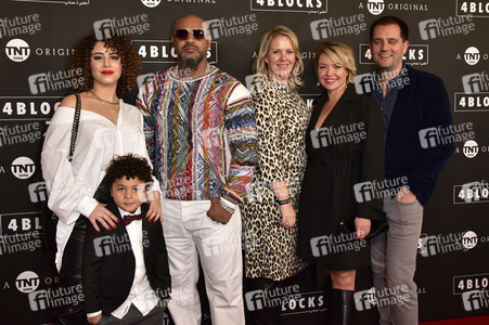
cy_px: 162
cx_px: 244
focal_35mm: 35
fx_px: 475
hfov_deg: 54.5
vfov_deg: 37.8
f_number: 8
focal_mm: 35
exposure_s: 1/250
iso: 2000
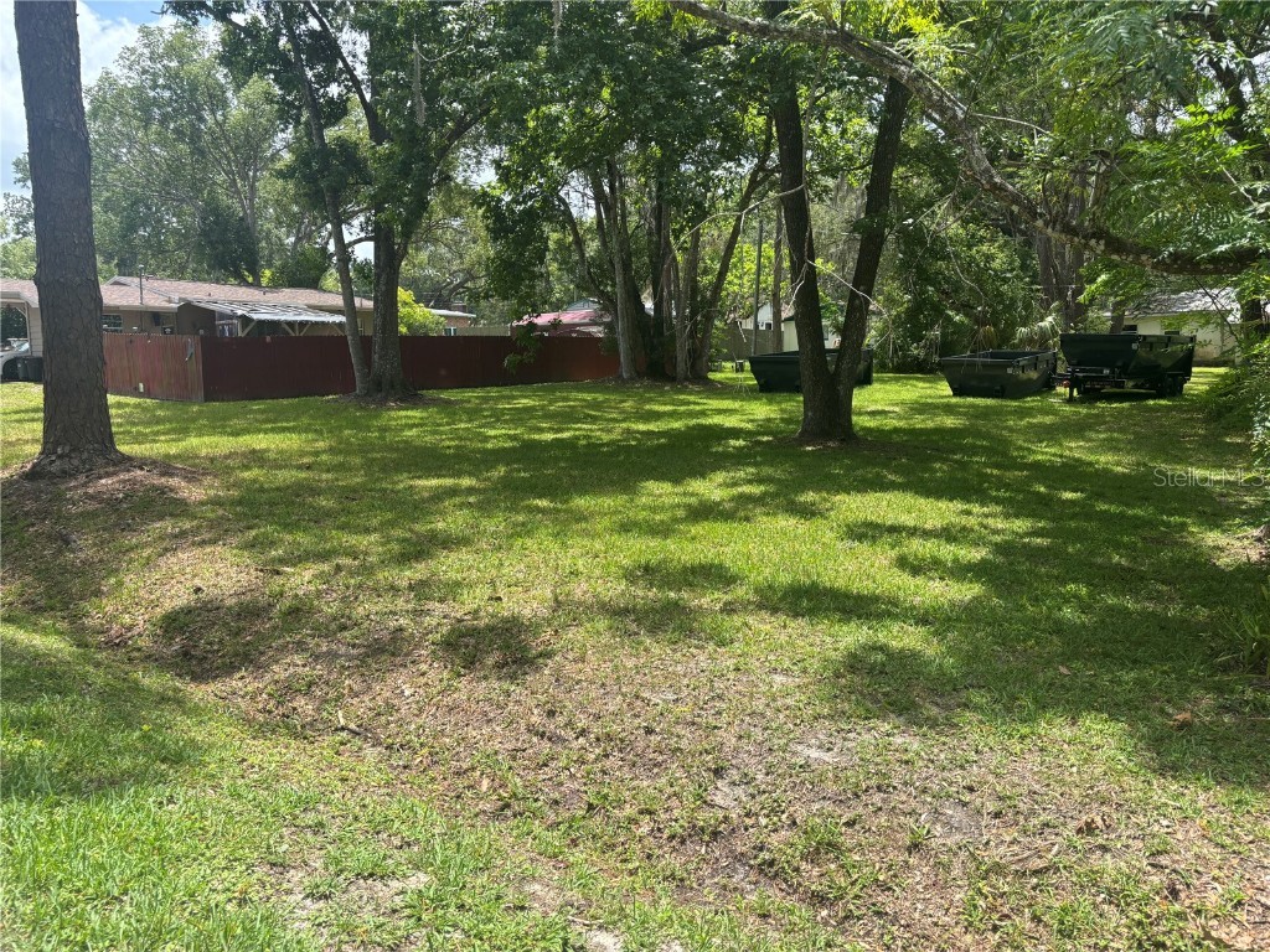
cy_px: 476
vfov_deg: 53.1
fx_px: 954
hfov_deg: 67.3
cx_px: 635
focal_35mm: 26
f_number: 1.6
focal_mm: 5.96
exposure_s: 1/1220
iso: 50
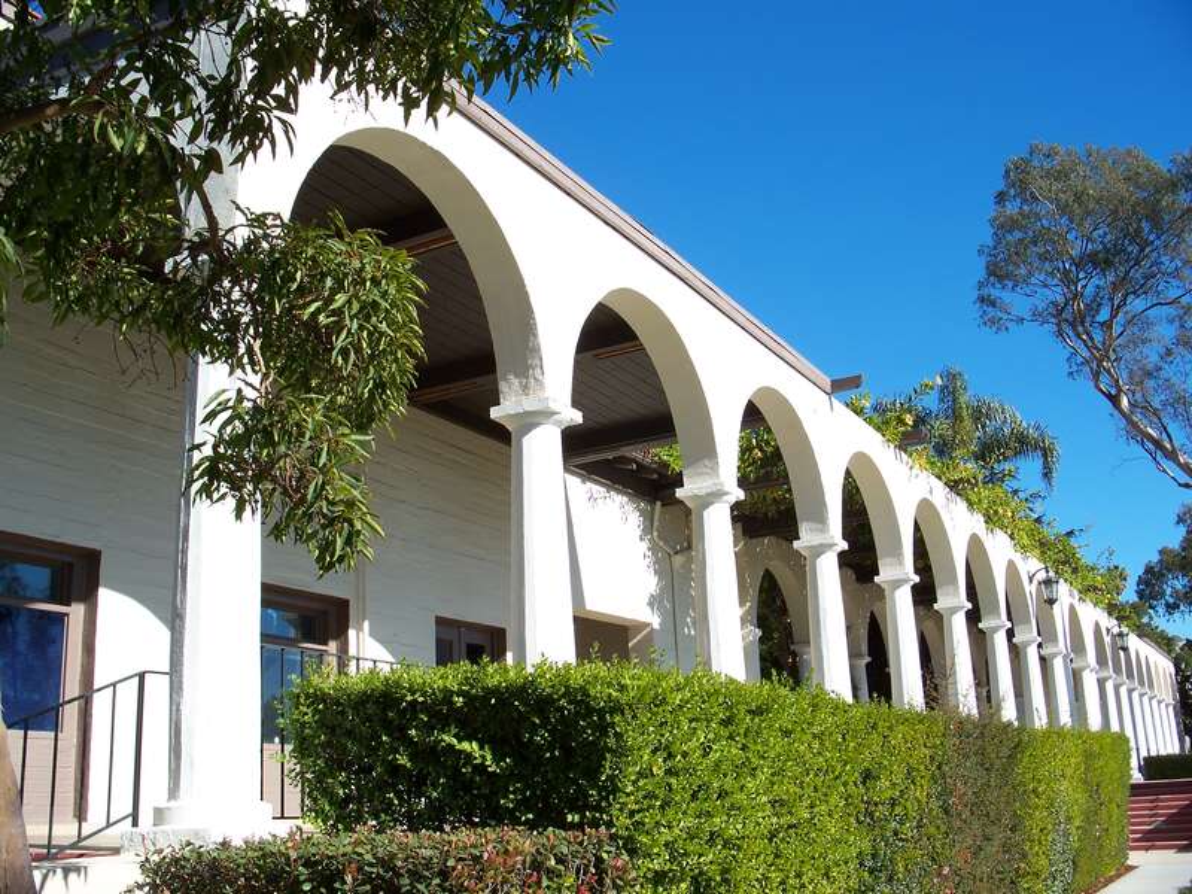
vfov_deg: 38.7
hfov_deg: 50.1
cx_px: 596
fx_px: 1274
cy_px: 447
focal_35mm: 37
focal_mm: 7.8
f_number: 4
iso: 64
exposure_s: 1/400
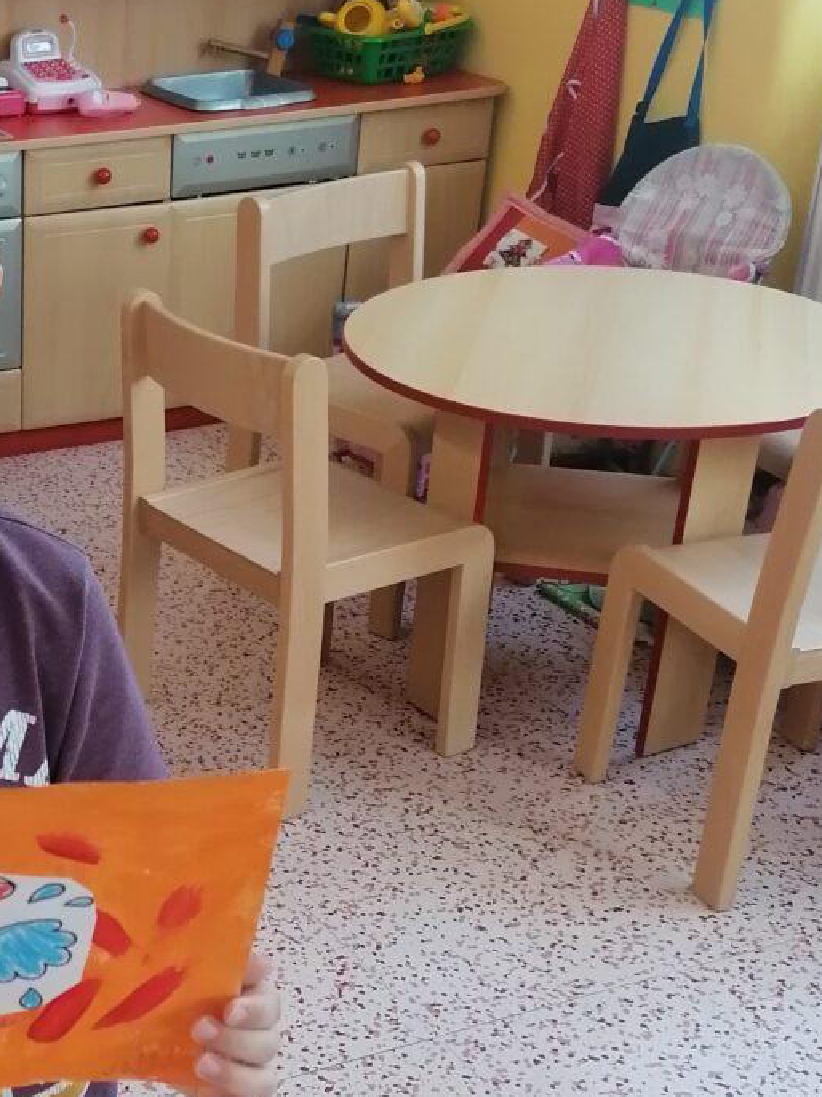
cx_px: -43
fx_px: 1996
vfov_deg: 30.5
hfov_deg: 22.2
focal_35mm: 63
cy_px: 750
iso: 200
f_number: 1.8
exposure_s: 1/100
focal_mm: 4.75
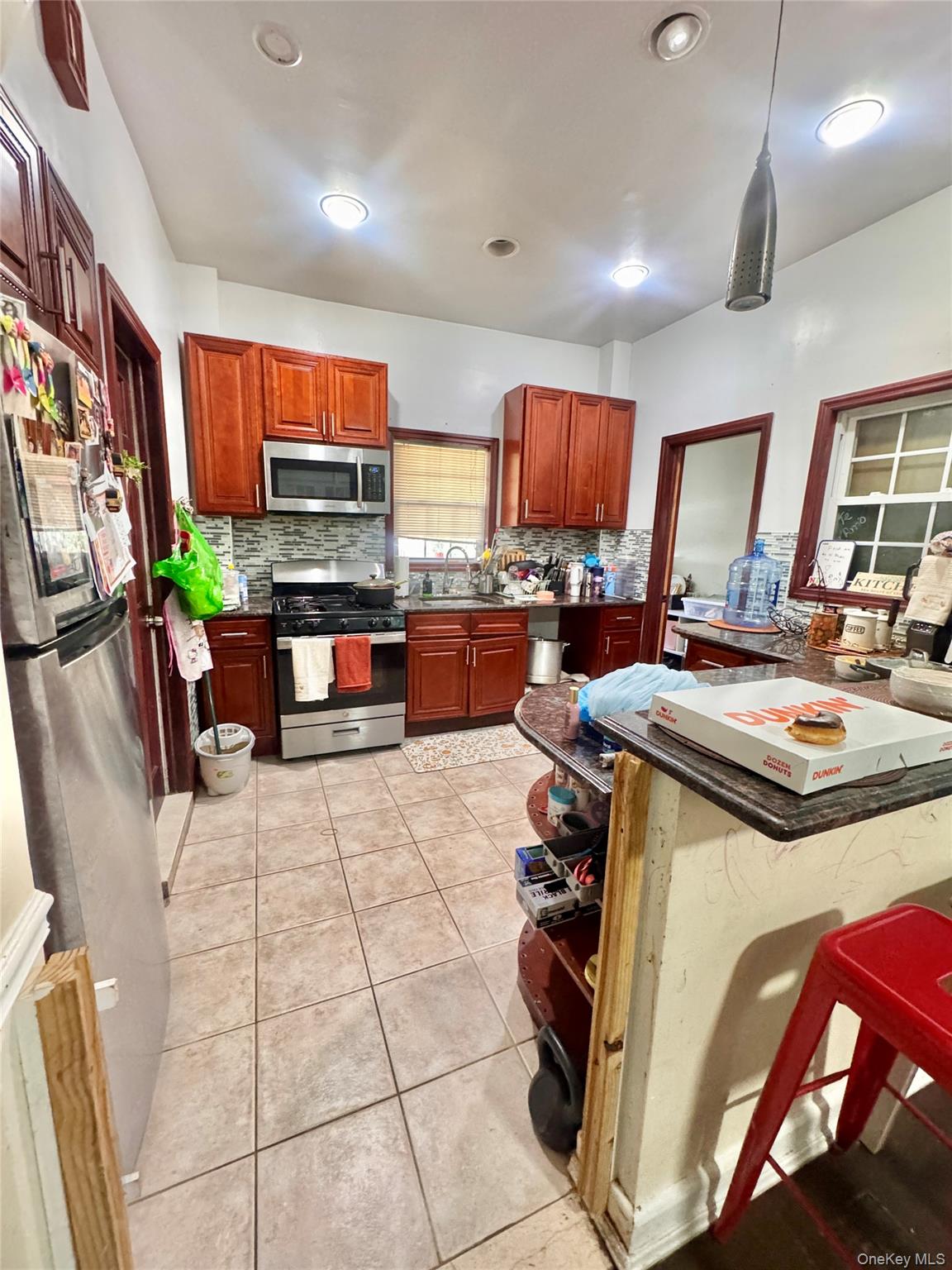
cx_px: 476
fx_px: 513
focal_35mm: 14
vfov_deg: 102.1
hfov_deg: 85.7
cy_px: 635
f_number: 2.2
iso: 800
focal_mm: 2.22
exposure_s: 1/60
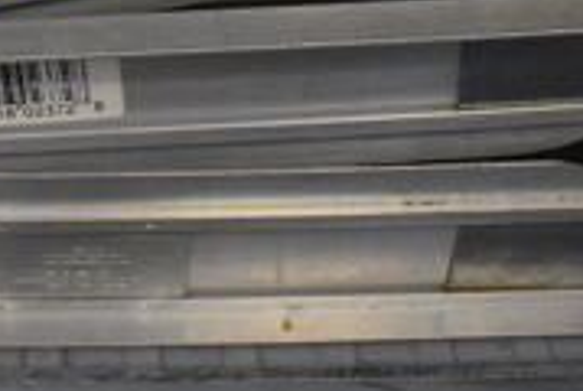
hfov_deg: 21.7
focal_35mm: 92
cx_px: 72
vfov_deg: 14.0
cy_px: -199
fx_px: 1492
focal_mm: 18
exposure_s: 1/125
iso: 2200
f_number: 3.5
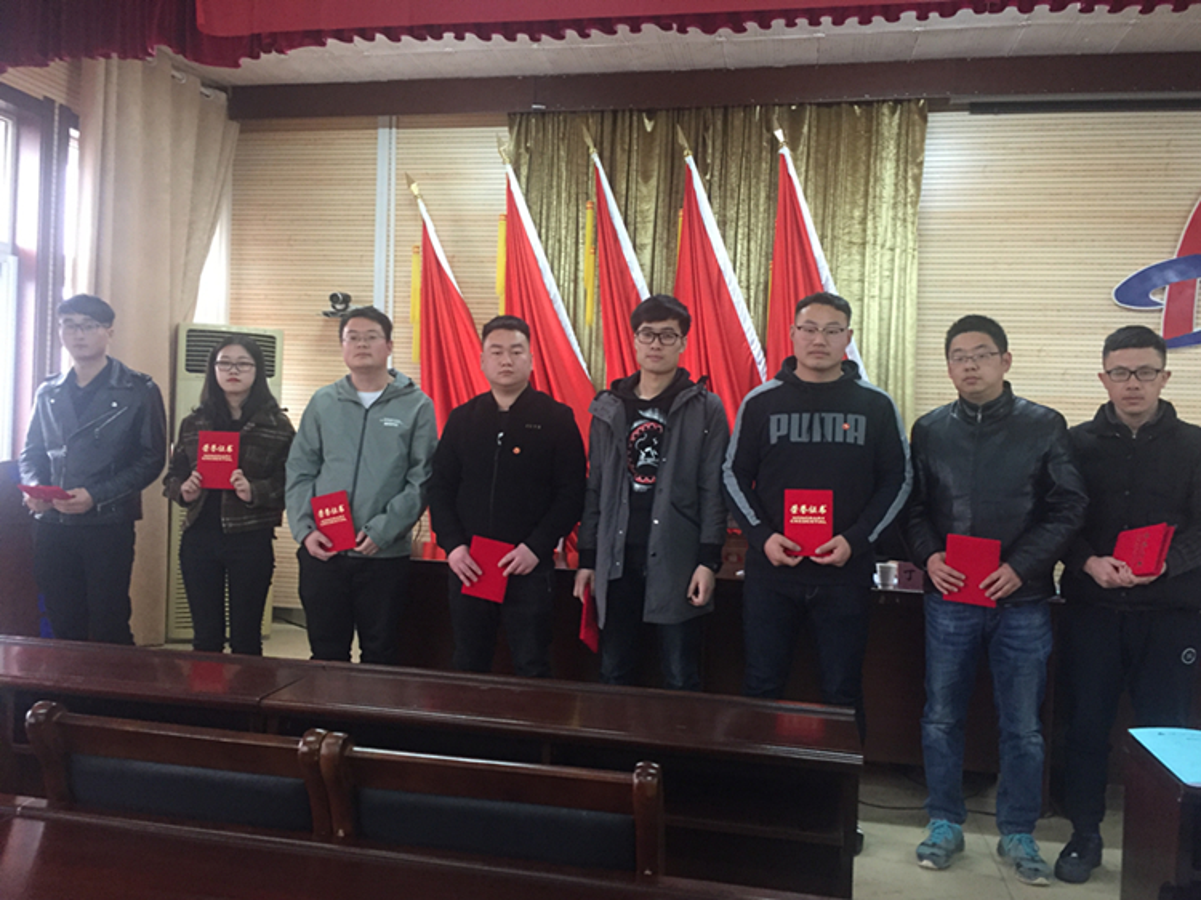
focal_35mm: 29
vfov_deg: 48.2
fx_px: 1006
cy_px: 450
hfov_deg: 61.7
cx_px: 600
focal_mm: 4.15
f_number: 2.2
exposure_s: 1/33
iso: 200
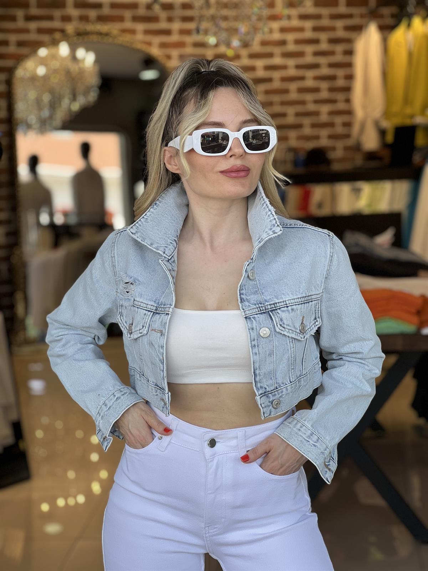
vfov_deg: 25.3
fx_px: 1269
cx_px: 214
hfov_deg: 19.1
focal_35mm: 77
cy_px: 286
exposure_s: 1/100
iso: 25
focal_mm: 9
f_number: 2.8
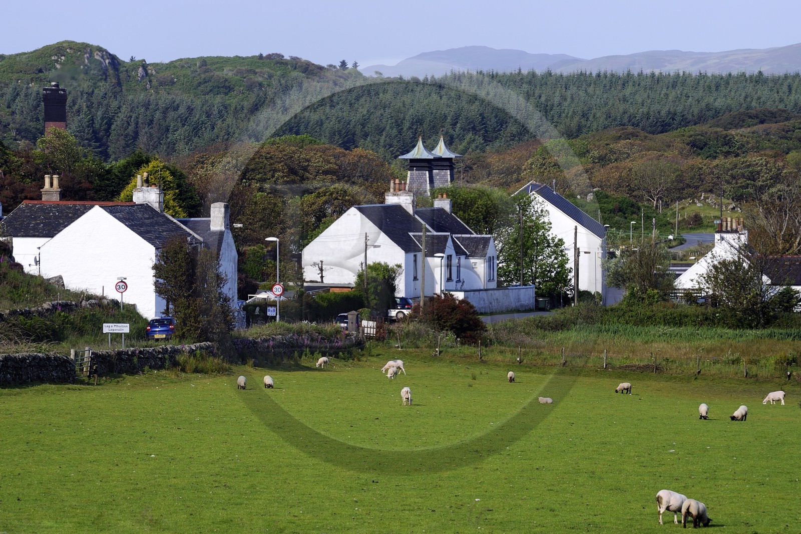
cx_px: 400
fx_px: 4226
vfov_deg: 7.2
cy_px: 267
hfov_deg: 10.8
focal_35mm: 190
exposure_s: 1/200
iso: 200
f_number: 11
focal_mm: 190
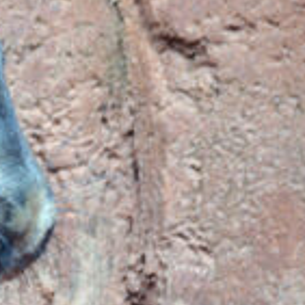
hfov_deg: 1.3
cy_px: 77
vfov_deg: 1.3
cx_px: -482
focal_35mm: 1356
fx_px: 13520
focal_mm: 195
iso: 400
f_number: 5
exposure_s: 1/1000
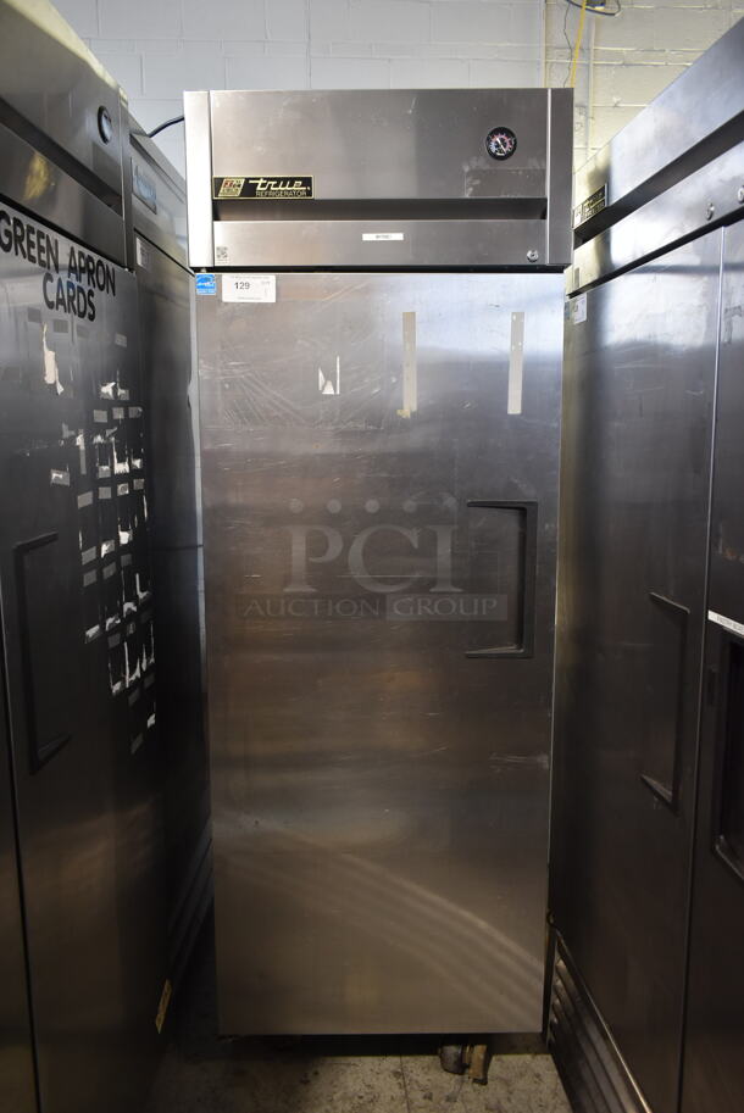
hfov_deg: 48.0
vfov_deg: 67.3
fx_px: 836
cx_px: 372
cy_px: 556
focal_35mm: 27
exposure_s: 1/30
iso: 900
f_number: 3.5
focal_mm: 18
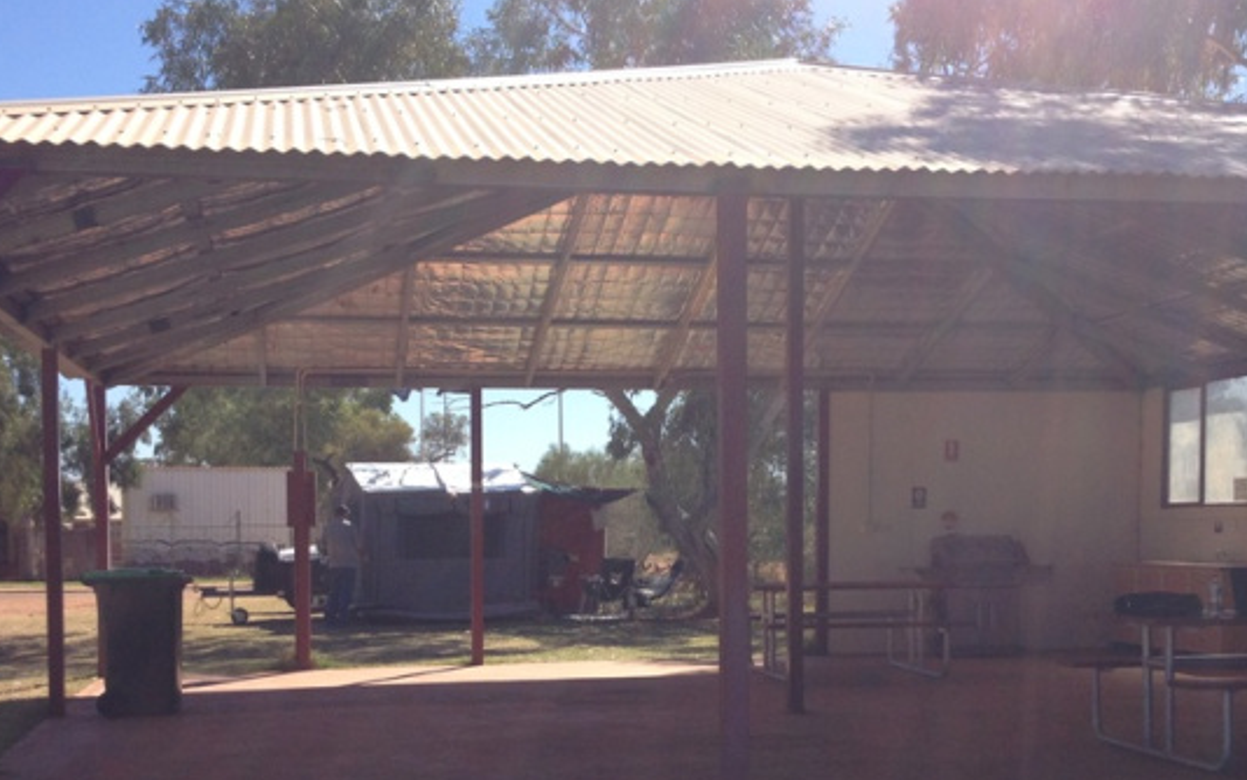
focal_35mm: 57
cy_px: 597
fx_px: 1938
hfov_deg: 35.7
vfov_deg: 22.5
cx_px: 680
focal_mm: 4.28
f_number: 2.4
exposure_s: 1/1623
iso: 50
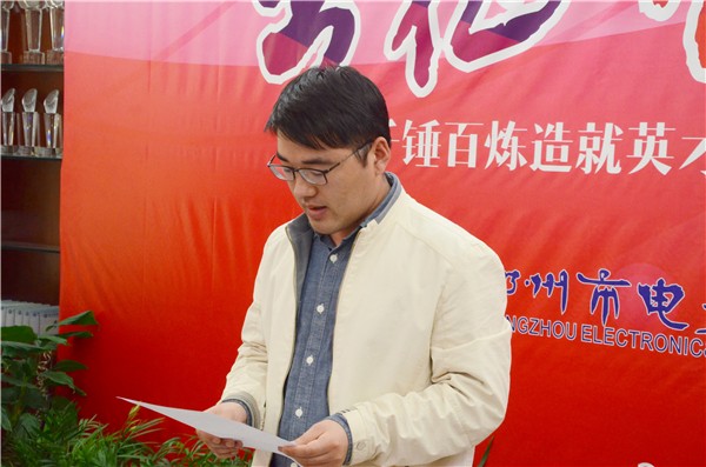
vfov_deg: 17.4
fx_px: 1526
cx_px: 353
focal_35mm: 78
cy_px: 234
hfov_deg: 26.0
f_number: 8
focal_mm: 52
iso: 2000
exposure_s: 1/50
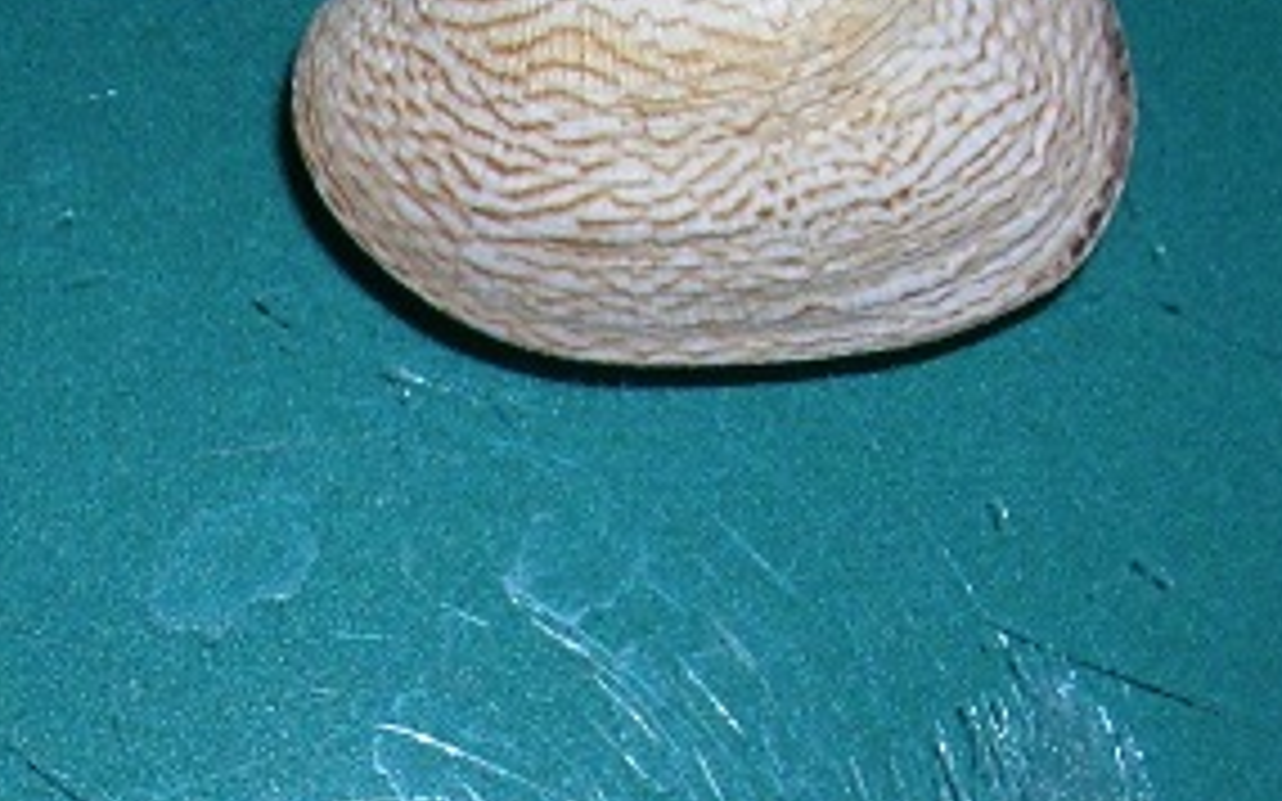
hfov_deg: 24.4
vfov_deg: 15.8
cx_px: 0
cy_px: 796
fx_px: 2829
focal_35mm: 81
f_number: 4.9
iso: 50
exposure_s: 1/60.1
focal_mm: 5.7
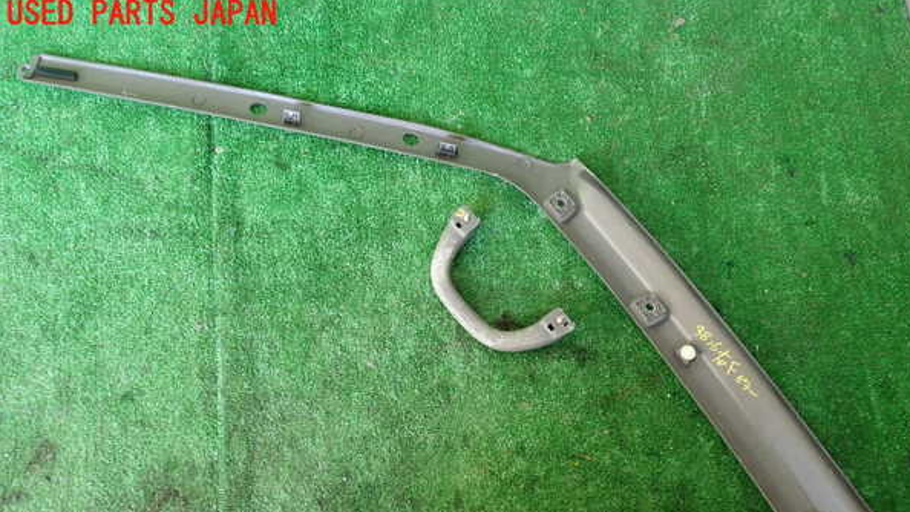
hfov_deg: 59.5
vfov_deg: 35.3
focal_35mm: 33
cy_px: 340
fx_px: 796
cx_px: 458
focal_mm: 5.4
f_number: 2.3
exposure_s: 1/40
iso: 200
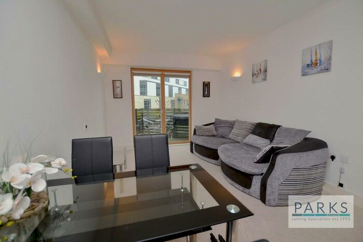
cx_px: 182
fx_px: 151
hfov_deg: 100.4
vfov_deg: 77.4
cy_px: 121
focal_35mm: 15
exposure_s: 1/60
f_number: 4
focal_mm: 10
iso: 100
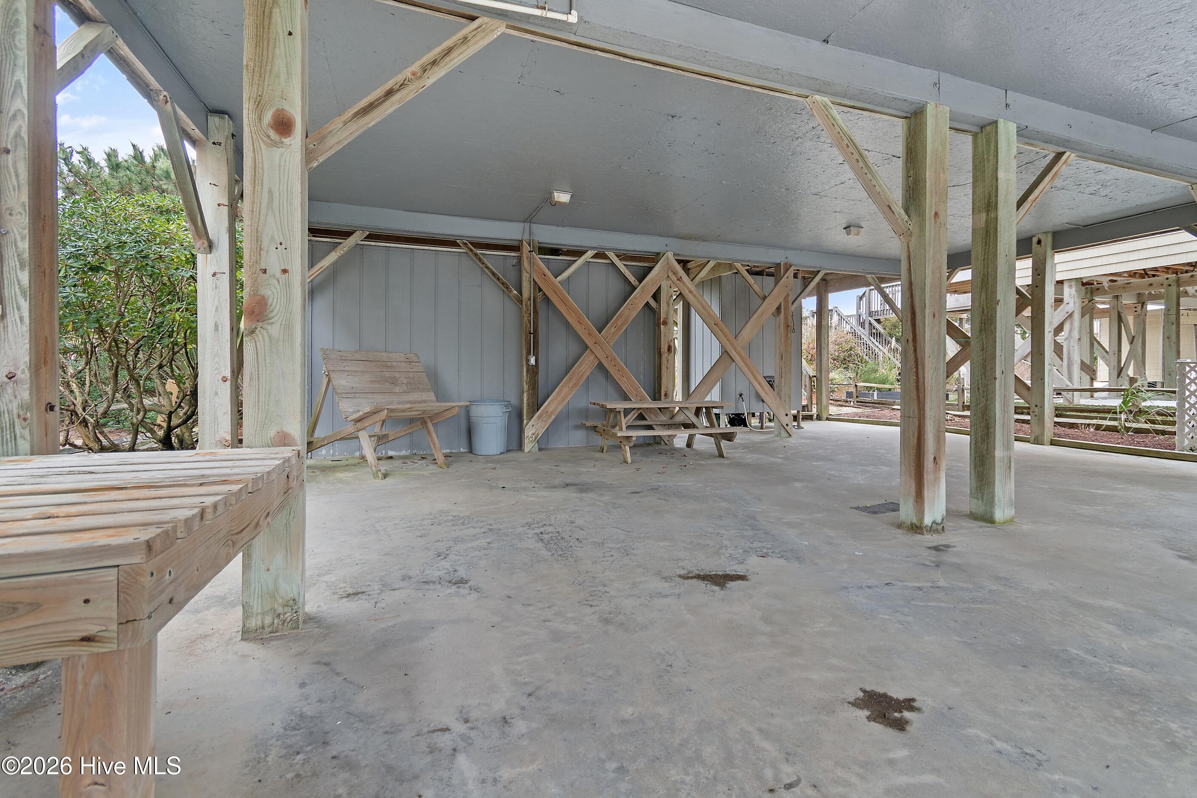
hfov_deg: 96.6
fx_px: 532
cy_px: 379
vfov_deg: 73.7
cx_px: 638
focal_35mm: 16
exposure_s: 1/4
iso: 100
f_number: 4.5
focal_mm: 10
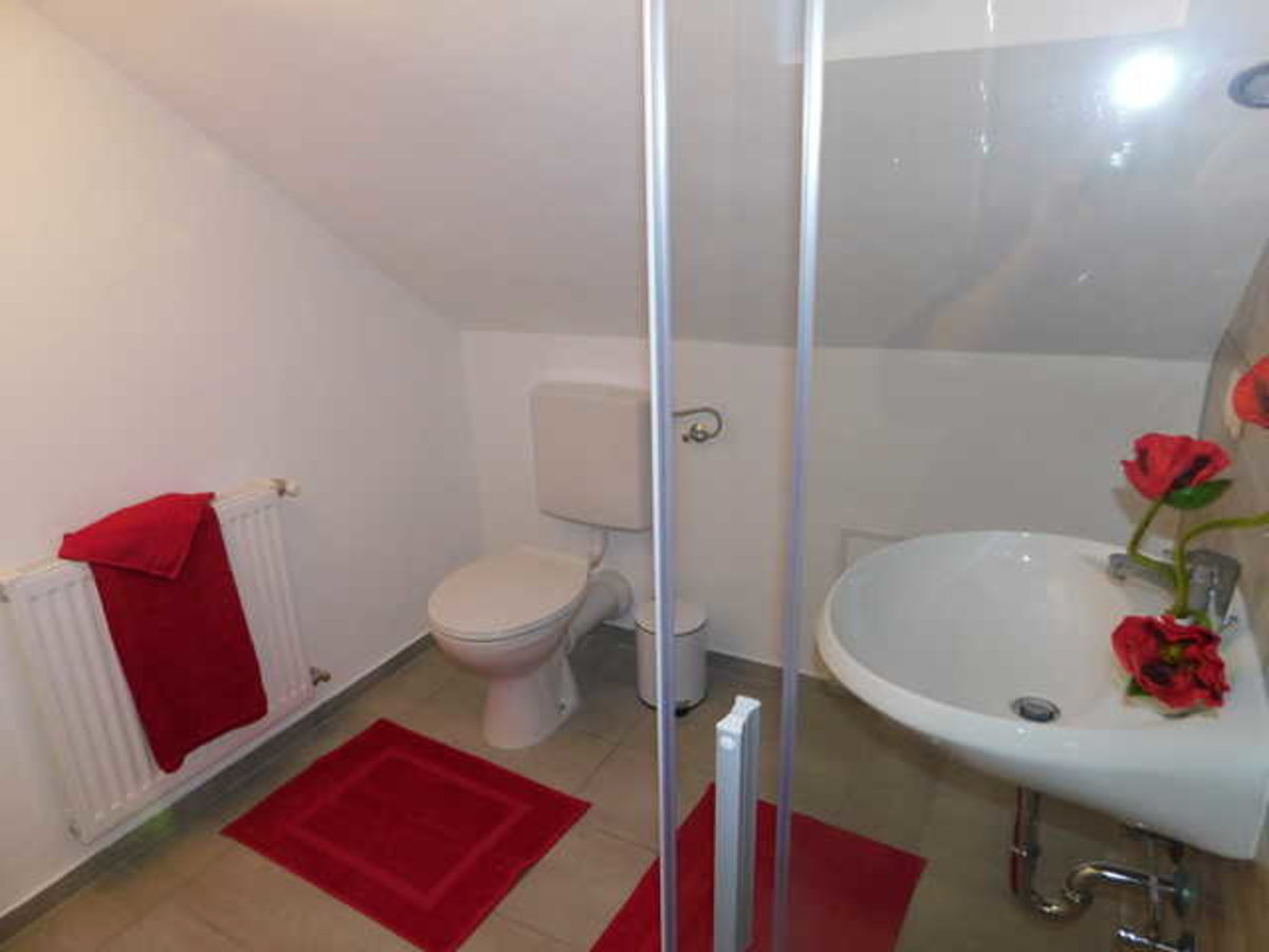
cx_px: 634
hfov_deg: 73.9
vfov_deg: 58.9
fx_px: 843
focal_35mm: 23
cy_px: 476
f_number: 3
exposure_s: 1/30
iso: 200
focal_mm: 4
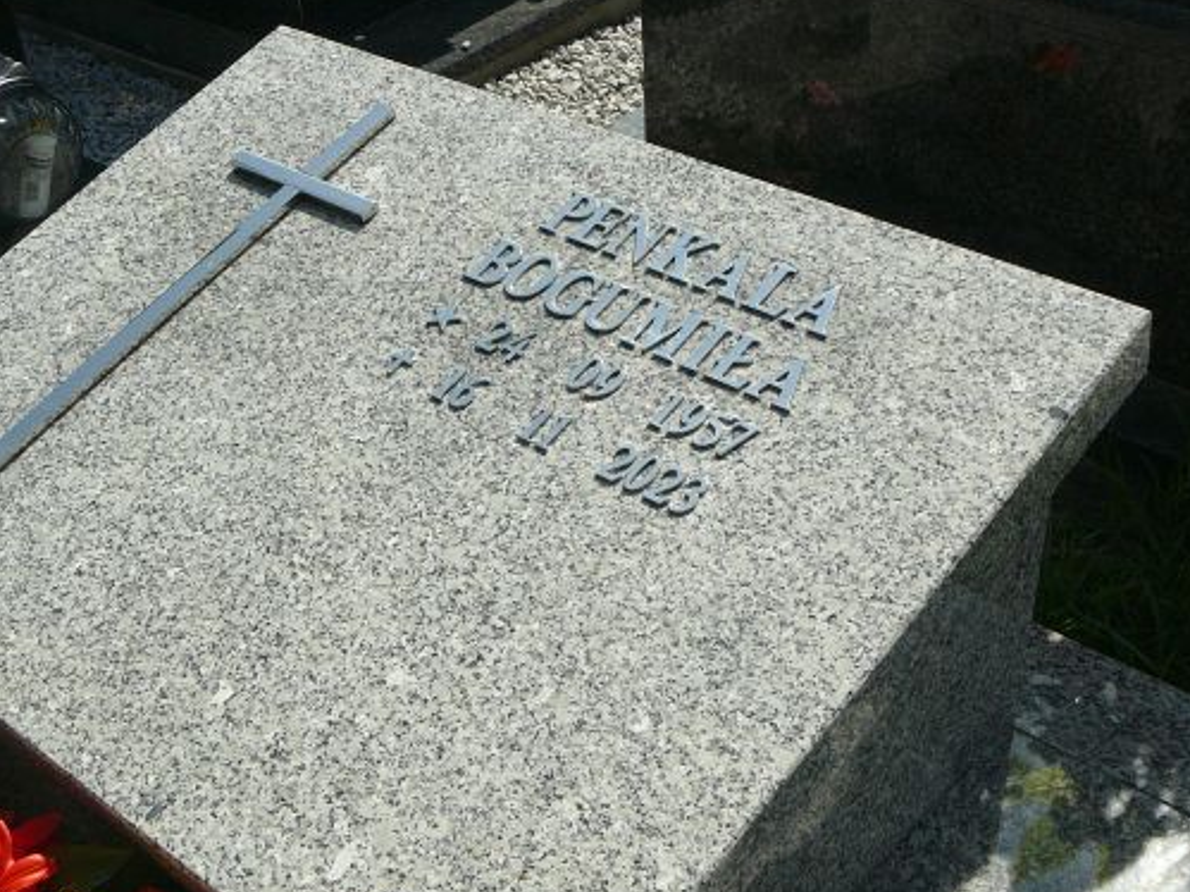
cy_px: 539
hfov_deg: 38.0
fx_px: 1718
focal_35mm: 50
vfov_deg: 29.0
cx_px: 453
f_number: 5
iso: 80
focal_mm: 5.8
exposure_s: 1/500
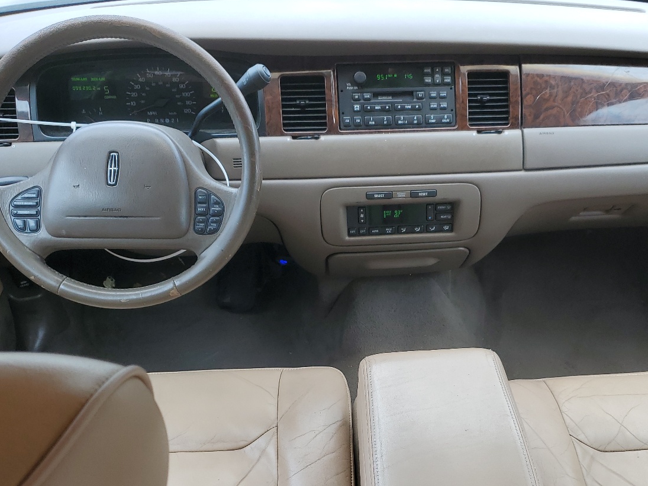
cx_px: 397
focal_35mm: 38
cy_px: 353
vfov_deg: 37.0
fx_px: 711
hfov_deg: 48.6
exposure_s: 1/250
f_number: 1.5
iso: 50
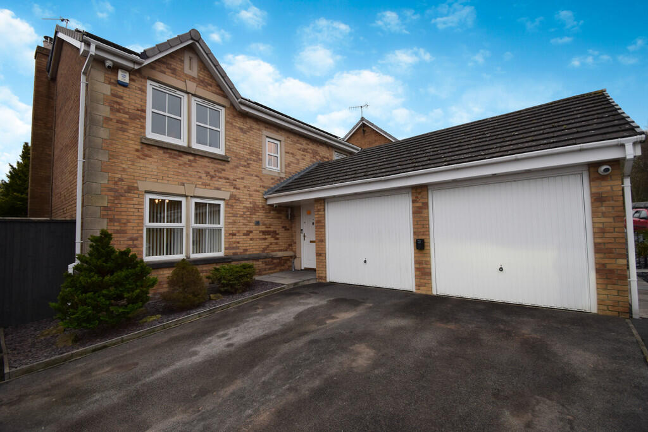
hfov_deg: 100.4
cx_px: 324
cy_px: 216
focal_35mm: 15
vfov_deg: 77.3
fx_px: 270
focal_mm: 10
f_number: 5.6
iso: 400
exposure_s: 1/125
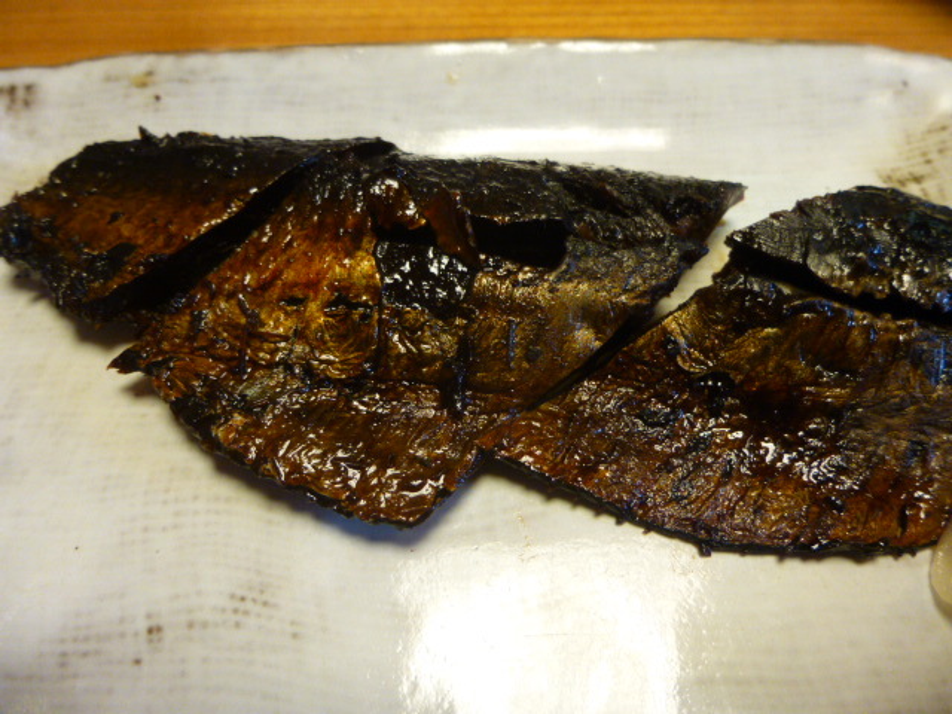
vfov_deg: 54.9
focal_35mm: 25
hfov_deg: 69.4
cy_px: 357
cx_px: 476
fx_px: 688
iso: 400
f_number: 3.1
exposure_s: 1/50
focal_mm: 4.5
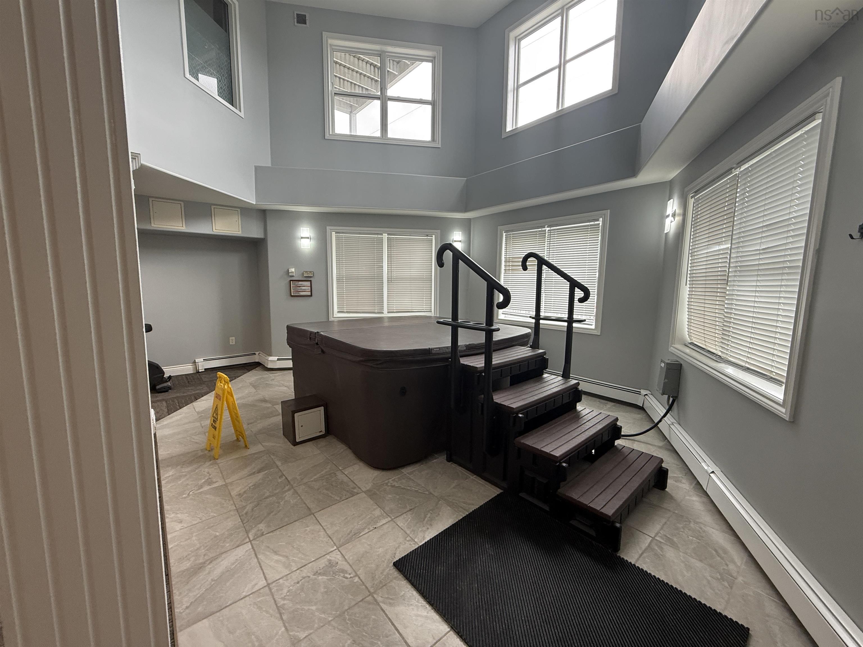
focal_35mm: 14
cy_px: 324
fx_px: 349
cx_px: 432
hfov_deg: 102.1
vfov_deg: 85.7
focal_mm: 2.22
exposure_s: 1/99
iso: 125
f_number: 2.2
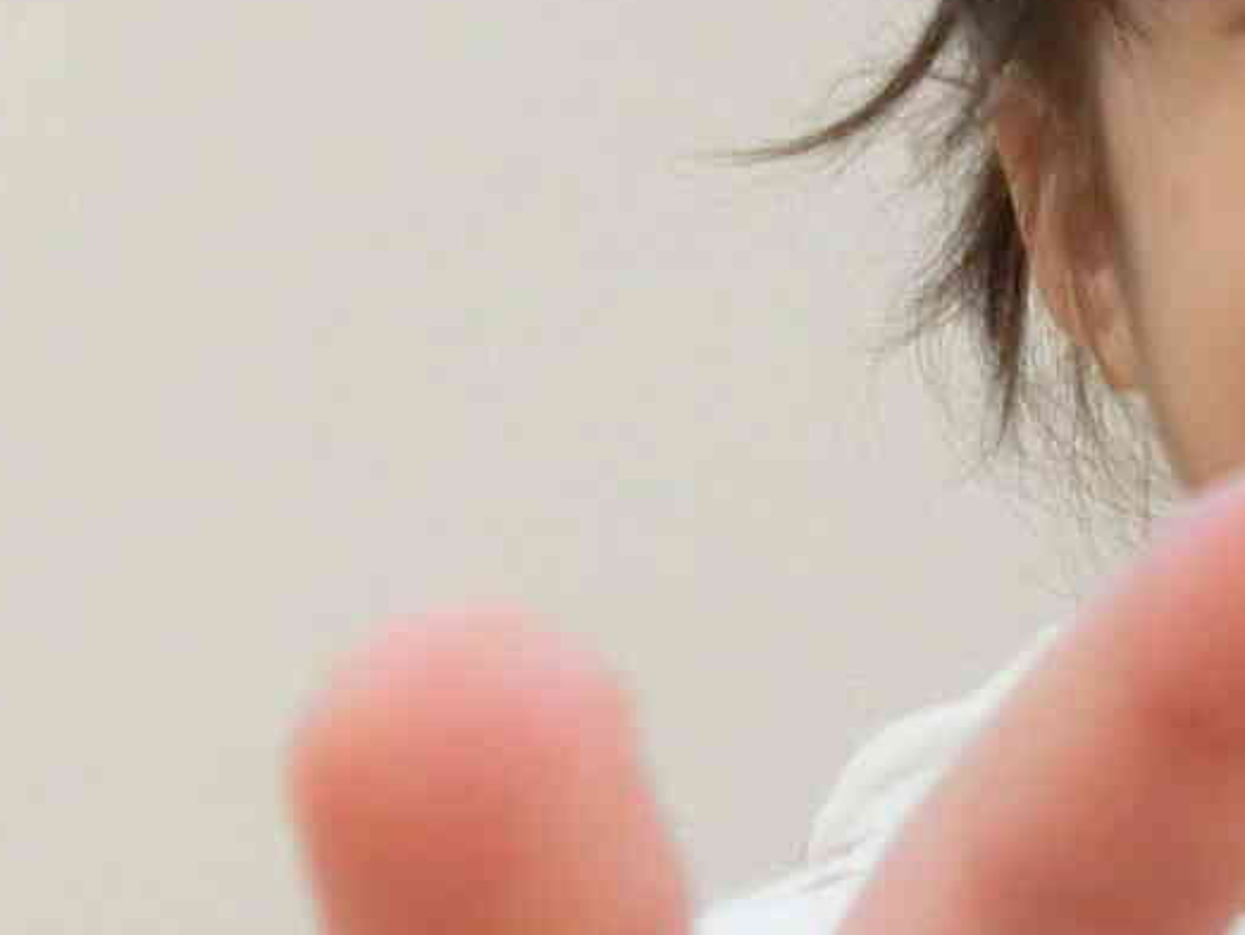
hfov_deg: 19.0
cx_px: 1457
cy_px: 308
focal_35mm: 98
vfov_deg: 15.1
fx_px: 3526
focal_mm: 4.5
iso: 800
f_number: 3.5
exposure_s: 1/160
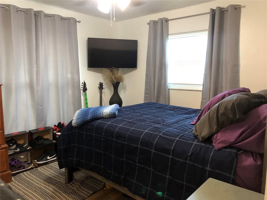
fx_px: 216
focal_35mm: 28
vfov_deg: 49.7
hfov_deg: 63.4
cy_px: 100
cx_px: 134
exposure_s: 1/15
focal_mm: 3.99
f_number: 1.8
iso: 80
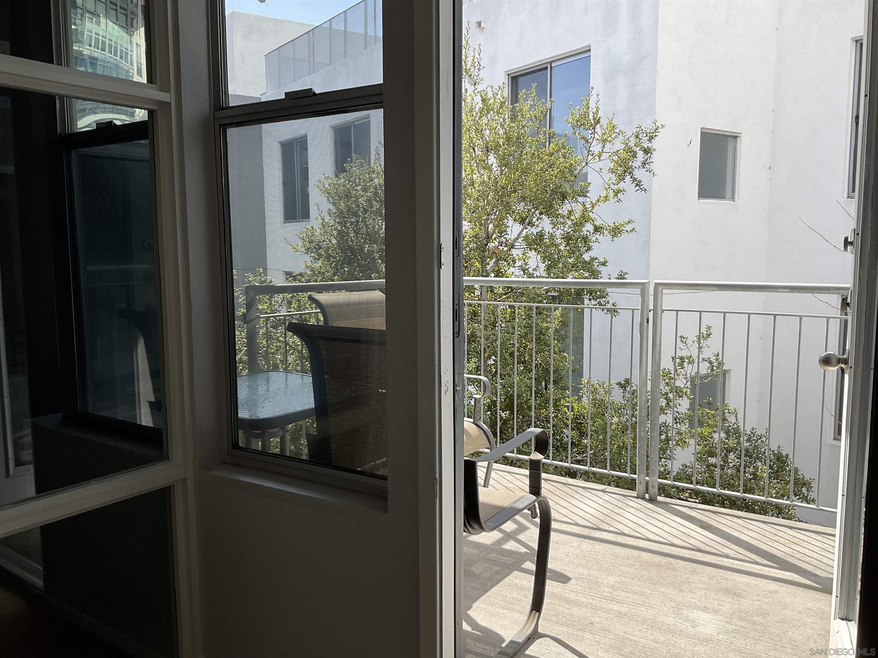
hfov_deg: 61.7
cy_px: 329
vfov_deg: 48.2
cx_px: 439
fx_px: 736
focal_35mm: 29
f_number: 1.8
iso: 16
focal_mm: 3
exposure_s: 1/770
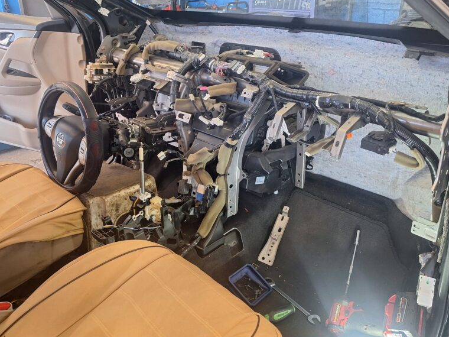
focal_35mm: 31
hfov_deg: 58.3
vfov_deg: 45.2
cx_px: 217
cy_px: 135
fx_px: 402
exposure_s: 1/40
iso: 100
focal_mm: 5.54
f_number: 1.8
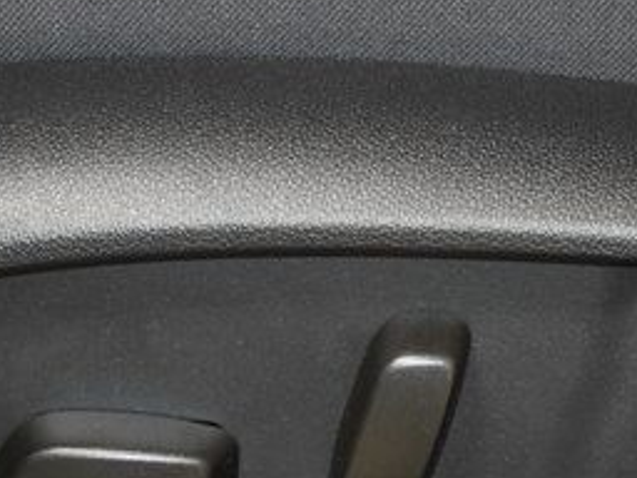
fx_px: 4637
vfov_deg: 5.9
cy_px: 415
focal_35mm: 252
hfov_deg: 7.9
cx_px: 406
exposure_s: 1/50
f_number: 4.5
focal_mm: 70
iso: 3200
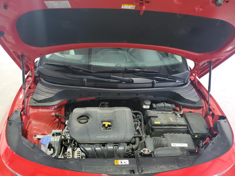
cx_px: 118
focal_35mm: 26
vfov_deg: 53.1
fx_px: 177
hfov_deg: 67.3
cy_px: 88
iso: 345
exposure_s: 1/60.2
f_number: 1.5
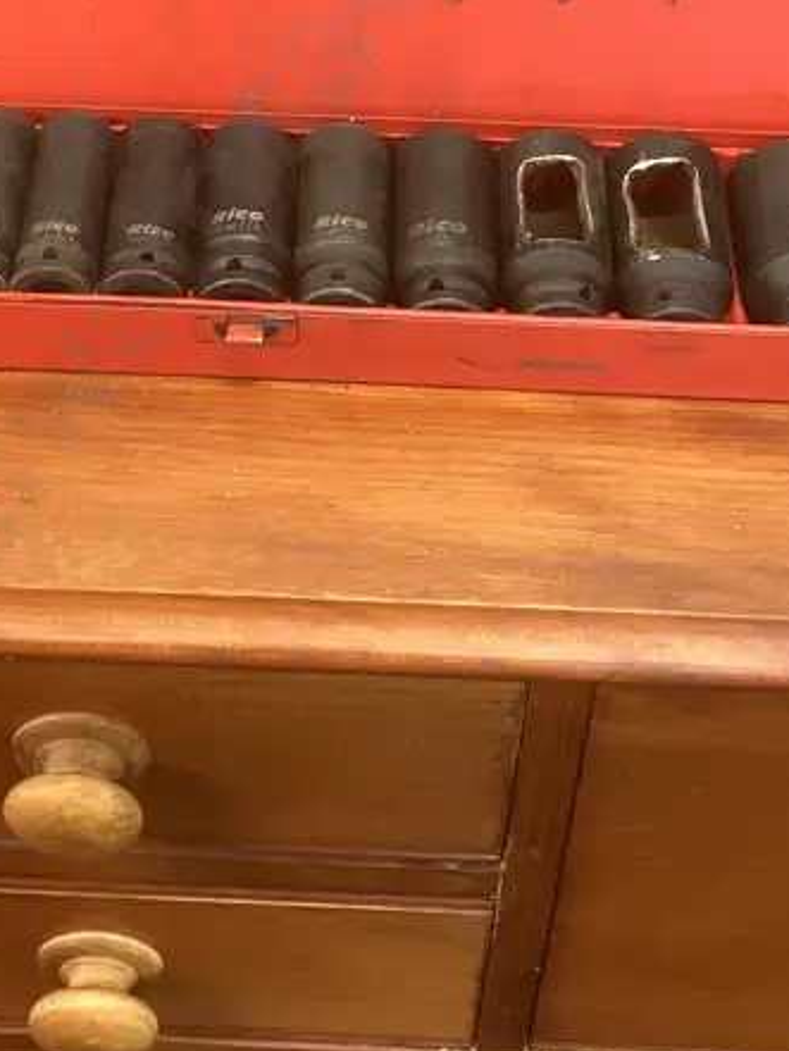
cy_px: 148
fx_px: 1974
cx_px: 253
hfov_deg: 22.5
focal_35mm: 65
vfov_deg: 28.9
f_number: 1.8
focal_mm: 3.99
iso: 320
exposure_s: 1/50
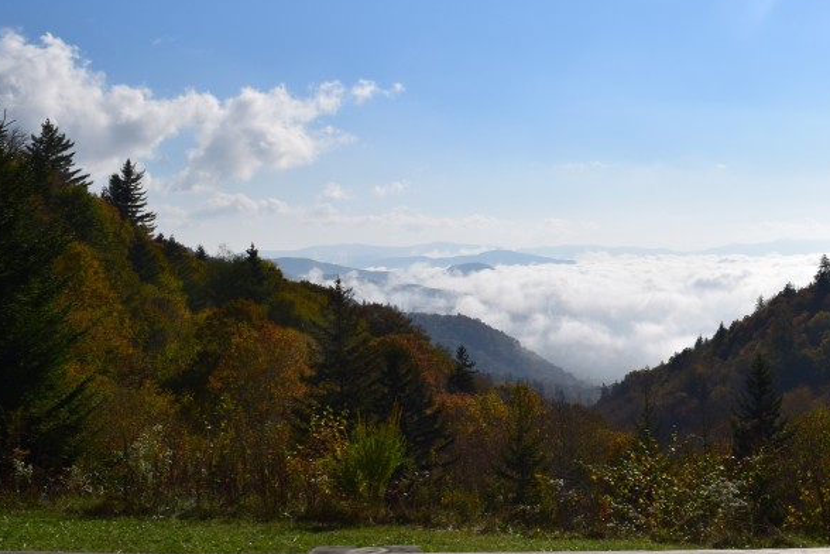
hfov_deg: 39.7
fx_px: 1084
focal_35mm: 47
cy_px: 236
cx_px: 703
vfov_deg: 28.6
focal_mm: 18
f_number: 11
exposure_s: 1/640
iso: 200
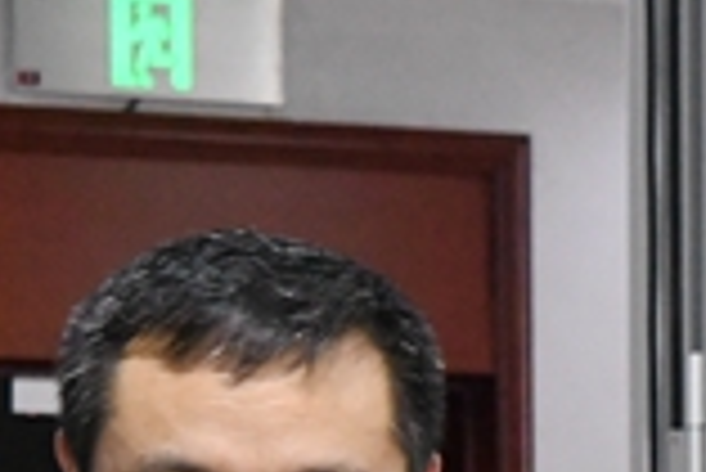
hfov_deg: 8.9
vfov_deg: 5.9
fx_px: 4554
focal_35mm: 232
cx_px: 382
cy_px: 787
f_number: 4.5
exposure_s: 1/200
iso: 4000
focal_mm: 38
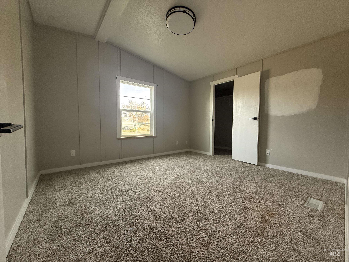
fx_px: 141
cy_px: 131
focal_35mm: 14
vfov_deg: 85.7
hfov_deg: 102.1
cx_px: 174
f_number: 2.2
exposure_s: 1/99
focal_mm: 2.22
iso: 200
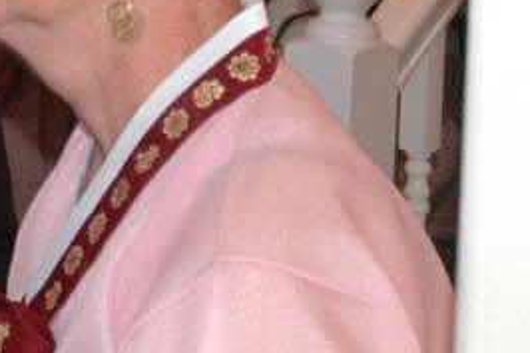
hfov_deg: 10.7
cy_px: -59
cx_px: -310
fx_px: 2696
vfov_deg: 7.4
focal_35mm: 183
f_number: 3.8
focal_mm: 27
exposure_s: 1/60
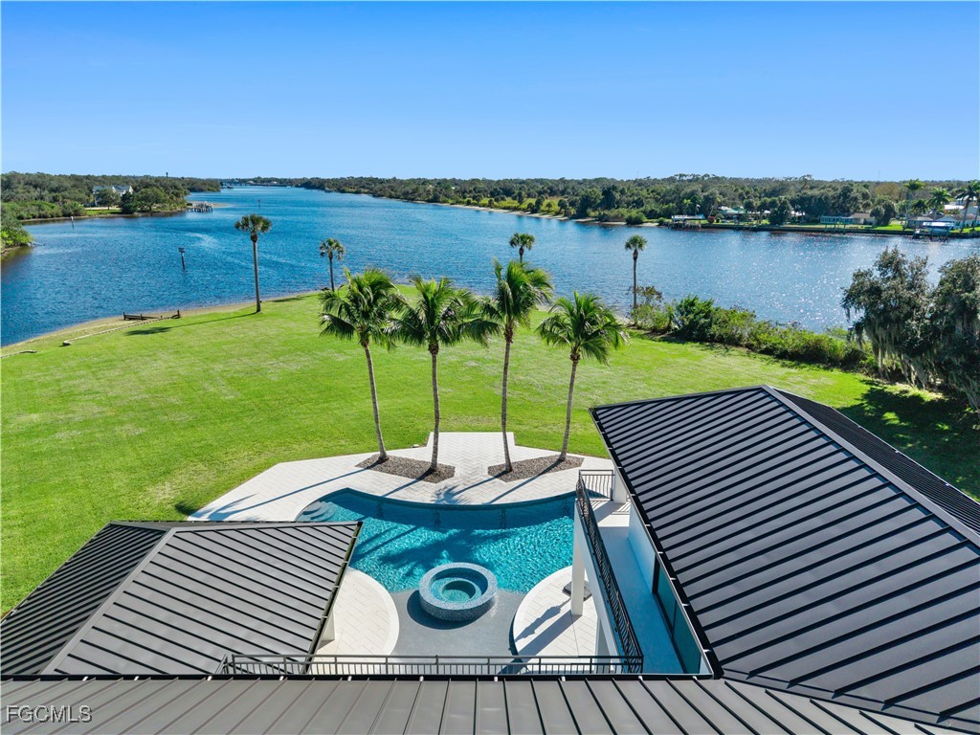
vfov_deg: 56.8
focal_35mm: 24
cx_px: 490
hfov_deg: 71.6
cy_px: 368
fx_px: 679
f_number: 1.8
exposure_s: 1/500
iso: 100
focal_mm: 8.67
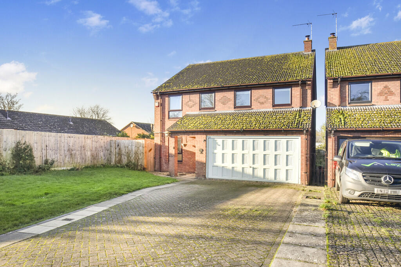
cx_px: 200
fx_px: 267
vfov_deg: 53.1
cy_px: 134
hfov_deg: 73.7
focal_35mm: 24
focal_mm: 16
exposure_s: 1/250
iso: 200
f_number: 7.1
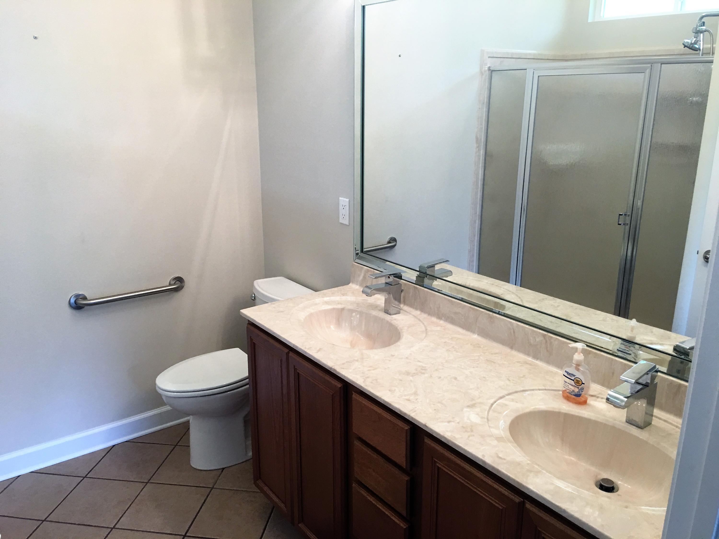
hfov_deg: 61.7
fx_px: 602
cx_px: 360
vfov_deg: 48.2
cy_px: 270
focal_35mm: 29
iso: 40
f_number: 2.2
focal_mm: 4.15
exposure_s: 1/30
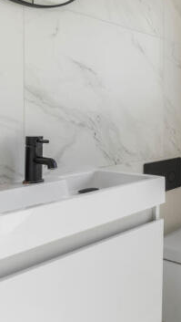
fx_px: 298
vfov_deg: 56.0
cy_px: 124
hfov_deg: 25.1
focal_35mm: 35
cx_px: 276
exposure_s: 1/125
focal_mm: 18
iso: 500
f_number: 8
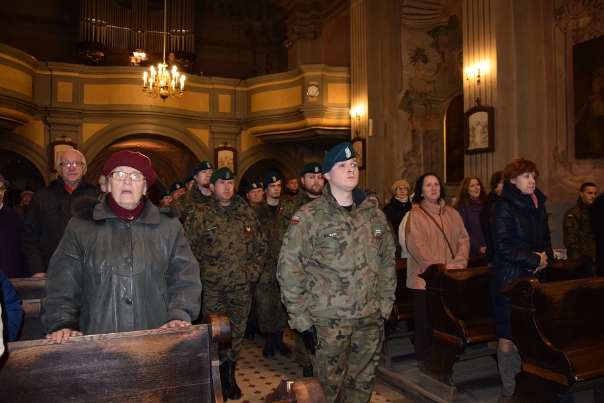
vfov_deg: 47.9
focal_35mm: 27
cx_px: 302
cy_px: 202
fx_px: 453
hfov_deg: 67.4
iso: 1800
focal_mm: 18
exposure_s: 1/60
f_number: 3.5
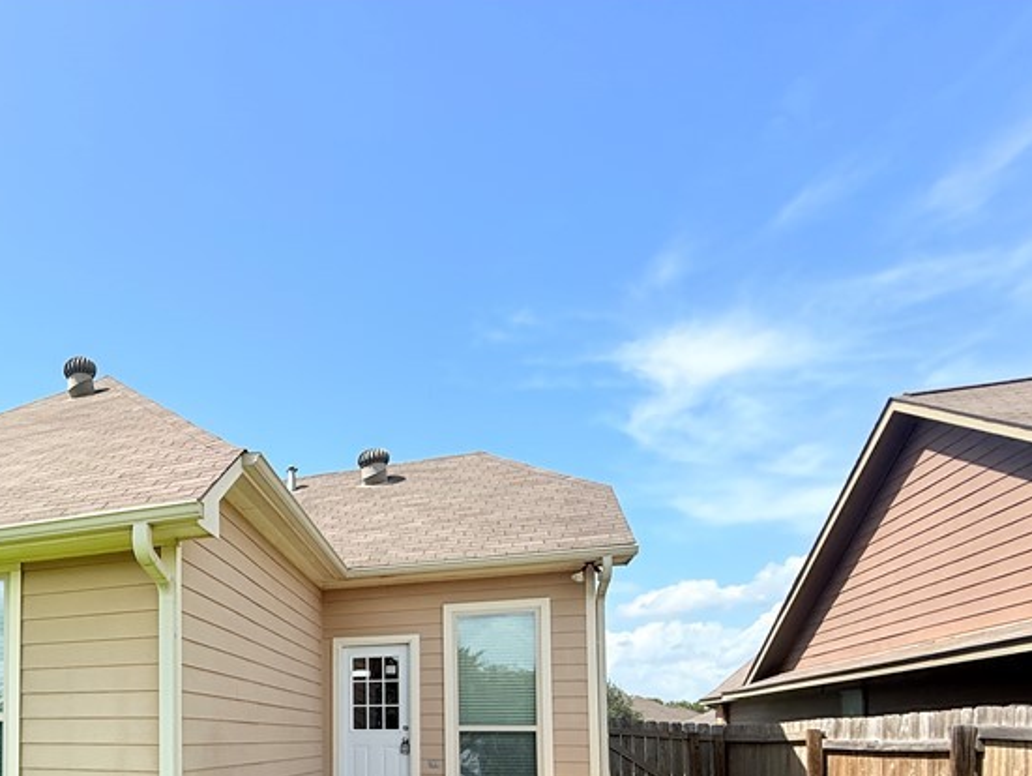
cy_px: 699
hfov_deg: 57.3
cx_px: 94
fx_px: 776
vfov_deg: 47.7
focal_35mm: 26
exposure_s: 1/1656
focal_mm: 2.22
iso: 50
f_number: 2.2
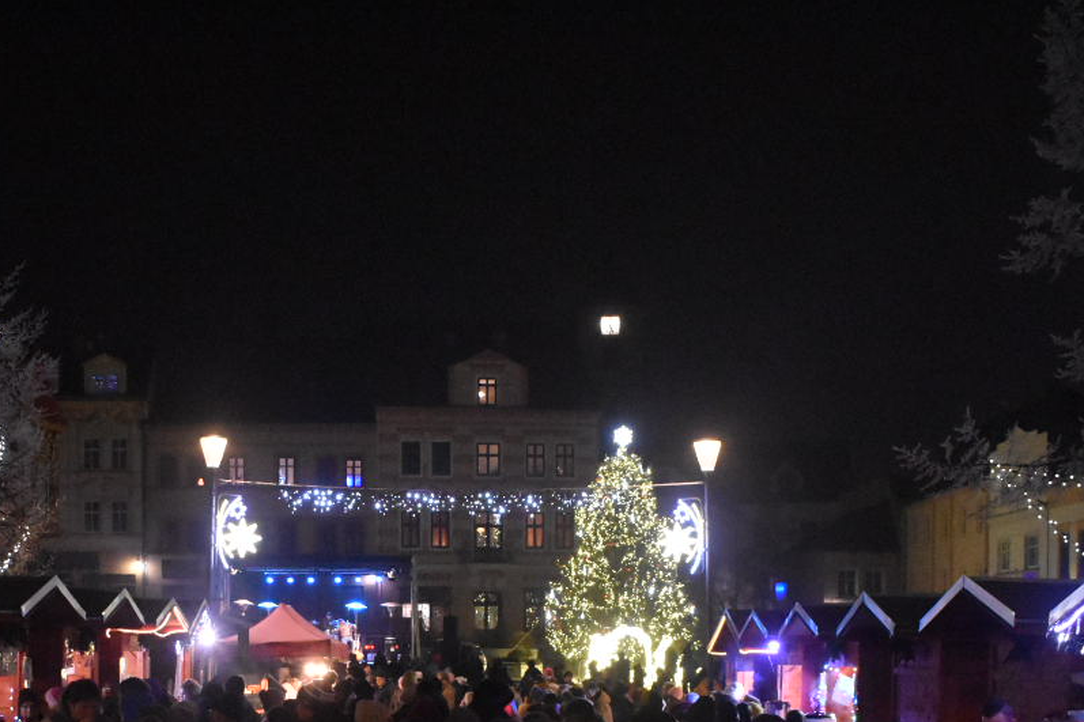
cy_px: 722
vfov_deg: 21.5
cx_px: 392
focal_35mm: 61
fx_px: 1836
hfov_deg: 32.7
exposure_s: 1/125
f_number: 3.5
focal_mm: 20
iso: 6400
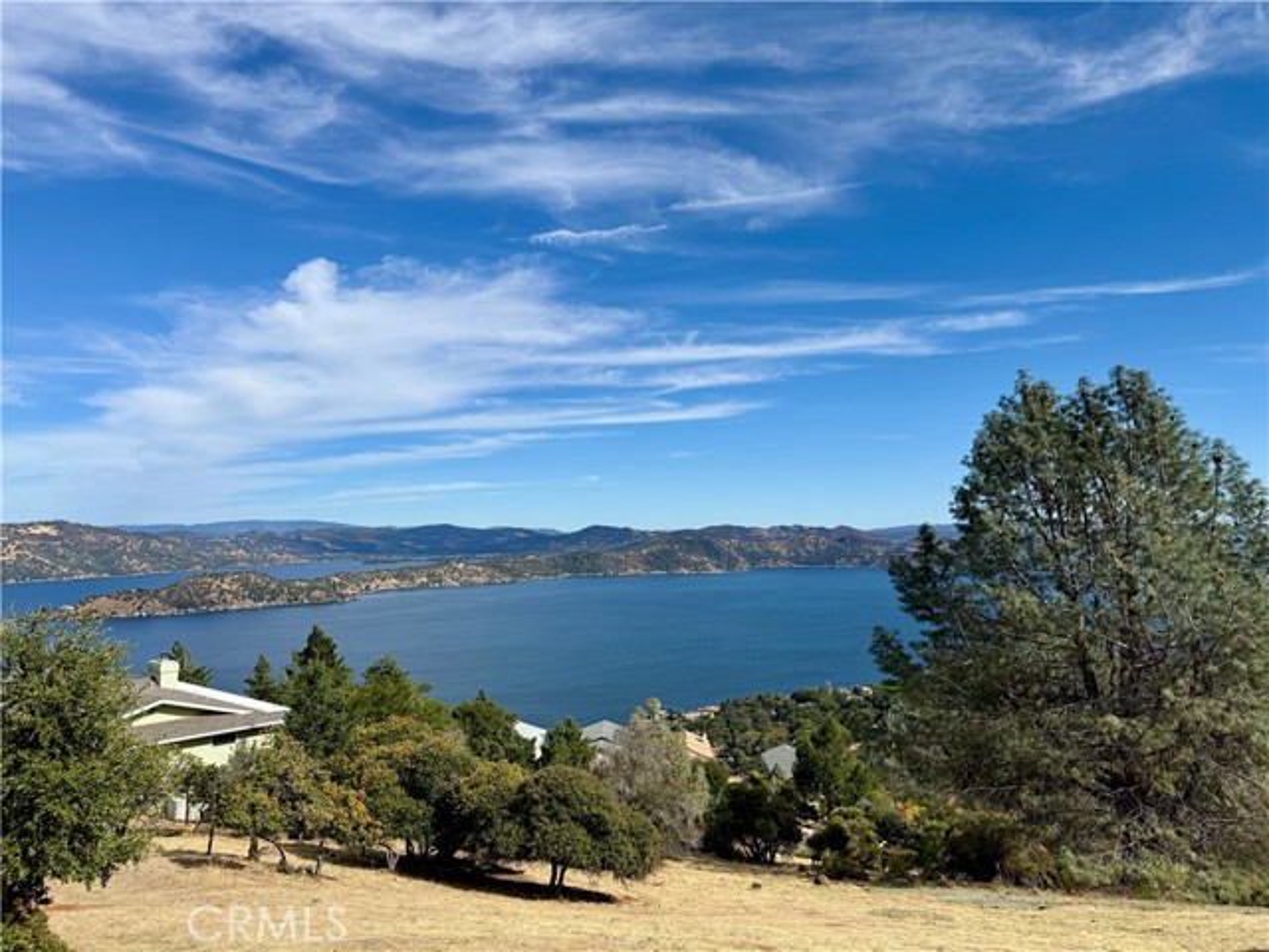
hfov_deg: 71.6
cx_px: 634
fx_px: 880
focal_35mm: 24
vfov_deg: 56.8
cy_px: 476
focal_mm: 6.76
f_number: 1.78
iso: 80
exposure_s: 1/7353
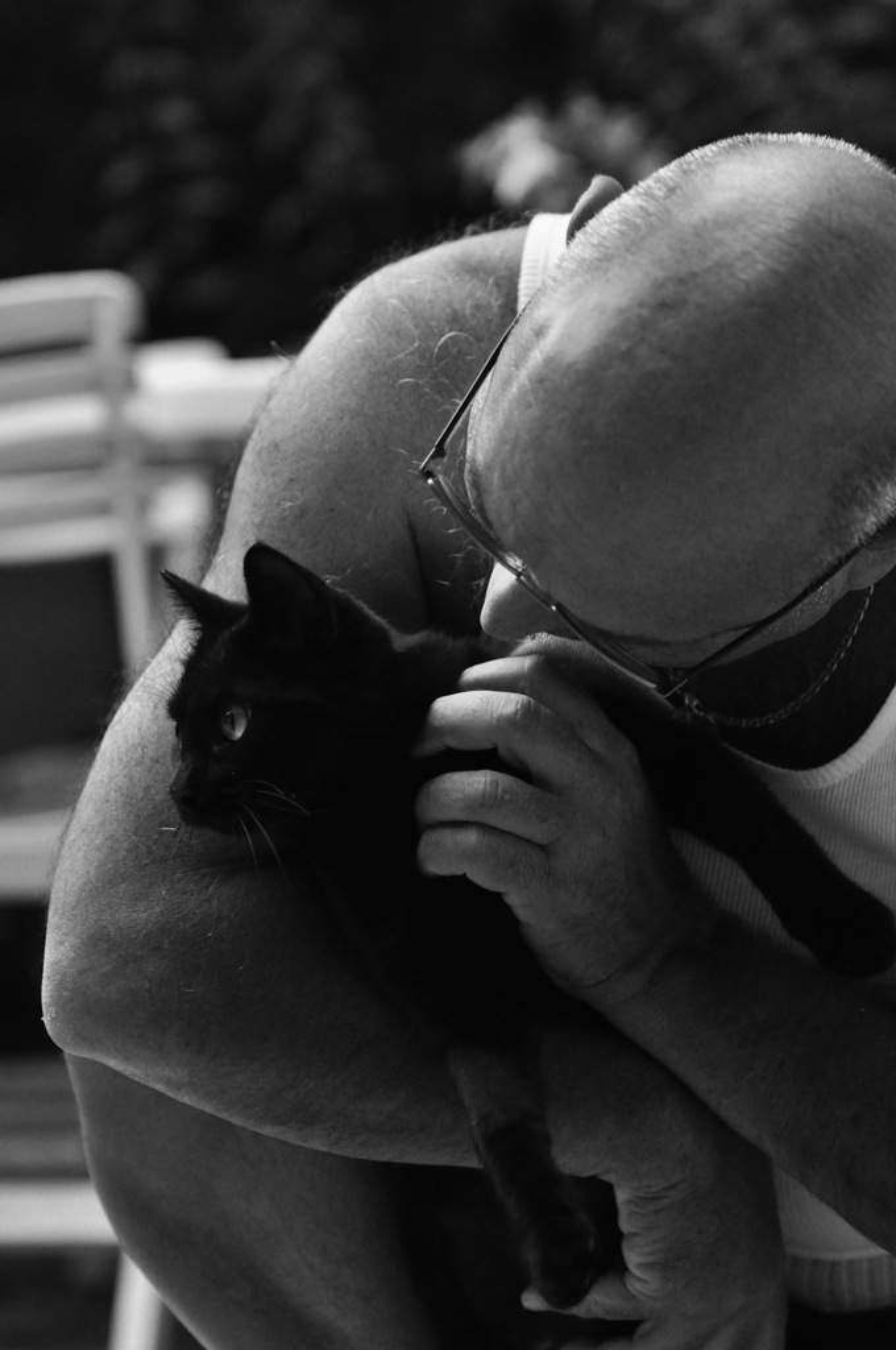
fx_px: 3930
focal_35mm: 105
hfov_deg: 13.0
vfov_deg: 19.5
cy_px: 675
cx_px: 448
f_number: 2.8
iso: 800
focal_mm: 70
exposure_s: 1/320
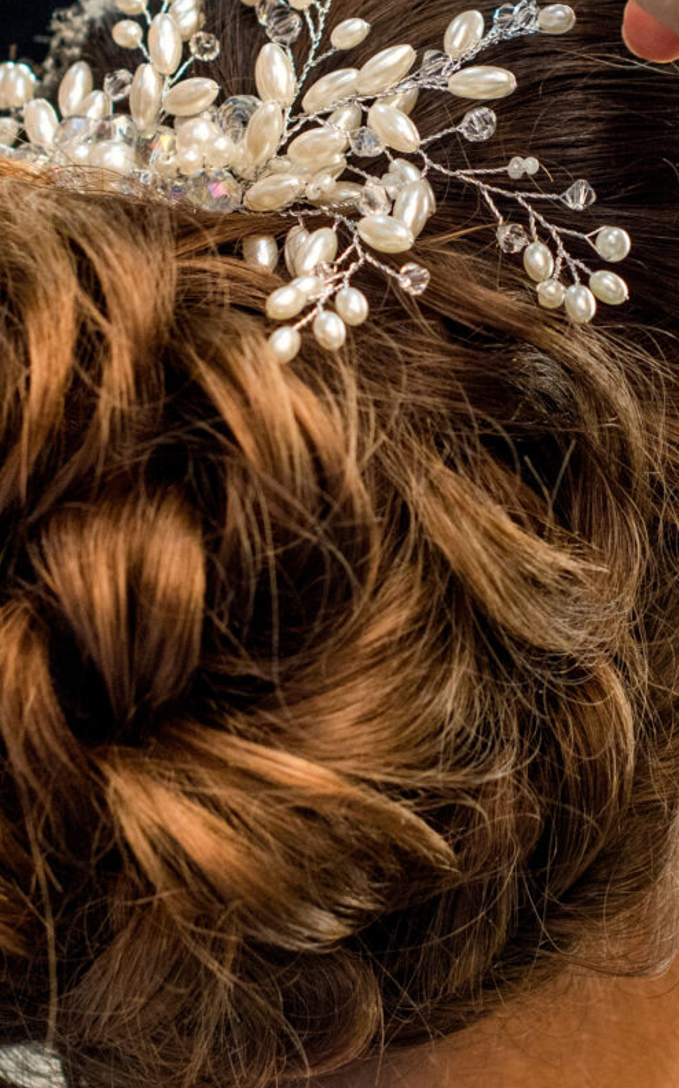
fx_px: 4888
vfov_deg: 12.7
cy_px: 298
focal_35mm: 165
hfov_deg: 7.9
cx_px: 452
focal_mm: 50
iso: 640
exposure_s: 1/125
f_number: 4
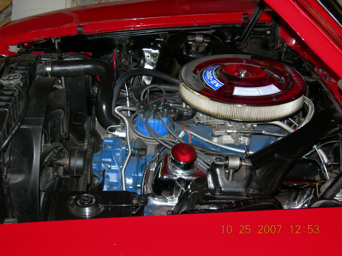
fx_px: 504
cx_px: 171
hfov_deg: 37.5
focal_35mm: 51
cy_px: 128
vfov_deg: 28.6
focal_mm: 10.6
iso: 110
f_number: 3.2
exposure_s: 1/60.1
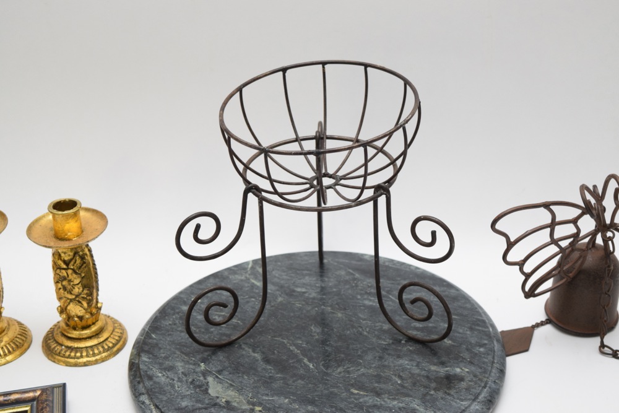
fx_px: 1187
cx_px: 310
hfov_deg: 29.2
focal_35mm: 69
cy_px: 206
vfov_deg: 19.7
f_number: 5
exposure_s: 1/60
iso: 900
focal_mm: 46
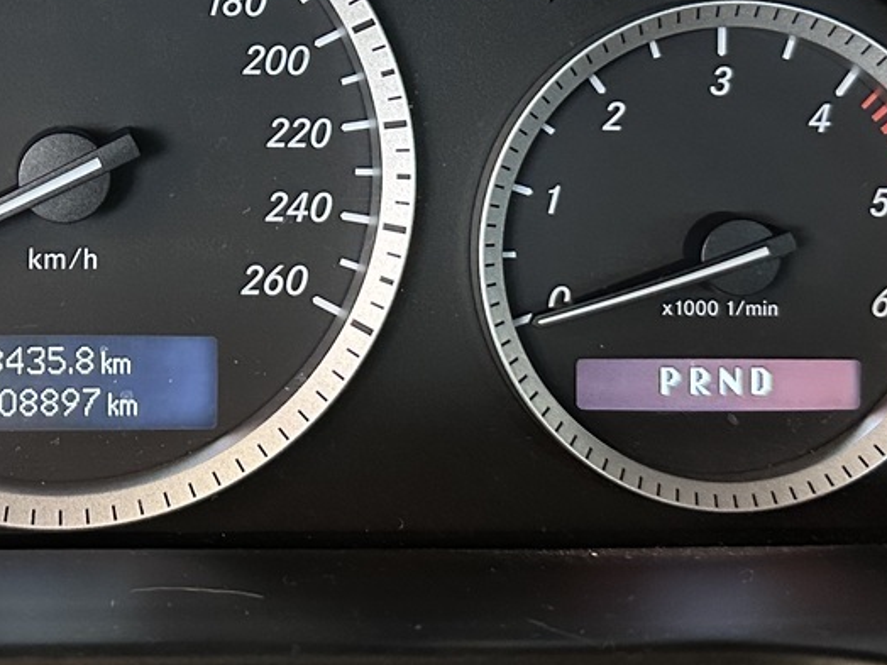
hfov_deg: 28.5
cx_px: 127
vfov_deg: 21.6
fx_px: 1691
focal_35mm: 66
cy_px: 22
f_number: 1.78
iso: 640
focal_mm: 6.86
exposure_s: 1/59
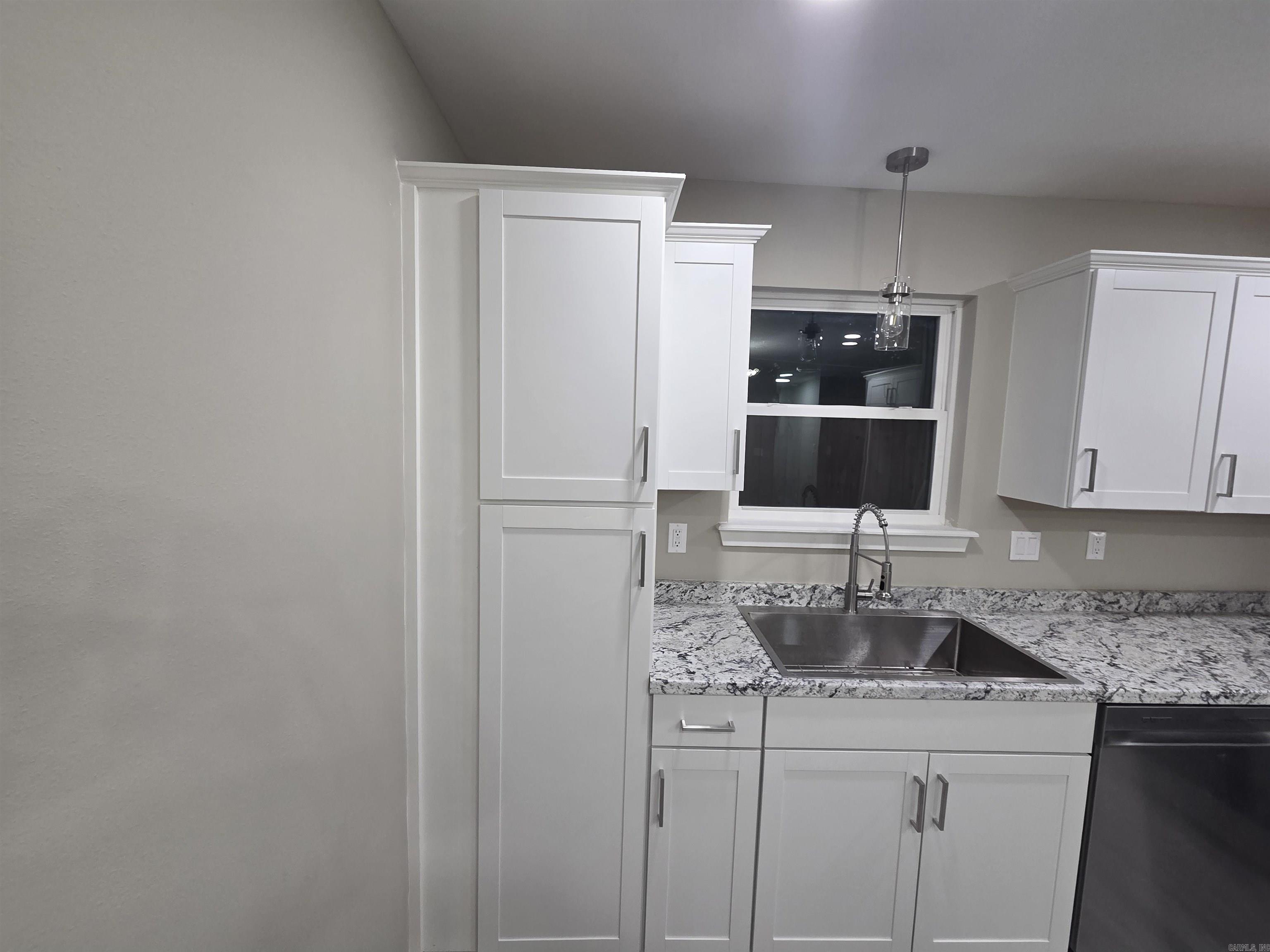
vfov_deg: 89.9
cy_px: 476
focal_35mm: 13
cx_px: 635
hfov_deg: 106.2
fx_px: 477
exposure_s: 1/60
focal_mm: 2.2
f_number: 2.2
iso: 160
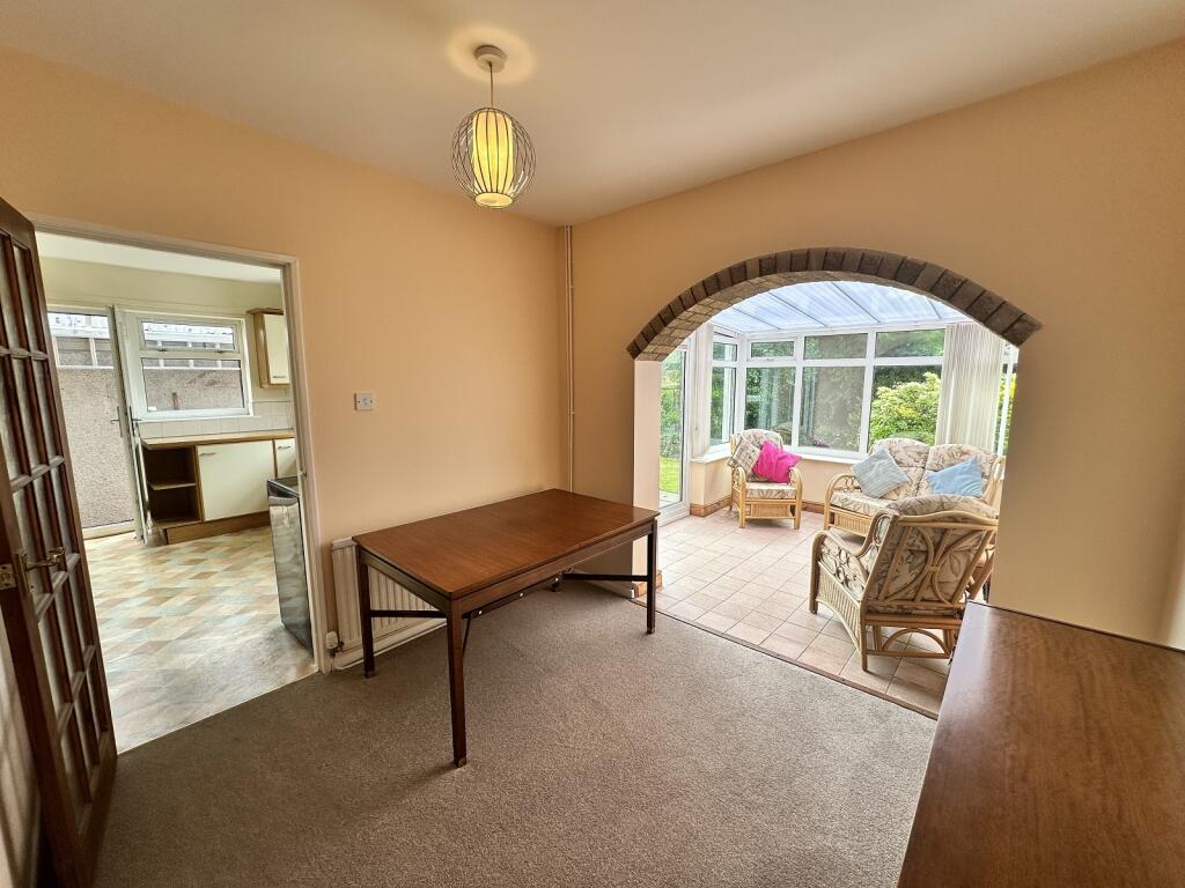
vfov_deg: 85.7
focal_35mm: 14
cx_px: 592
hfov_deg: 102.1
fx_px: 479
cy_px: 444
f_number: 2.2
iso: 40
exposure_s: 1/149
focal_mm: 2.22
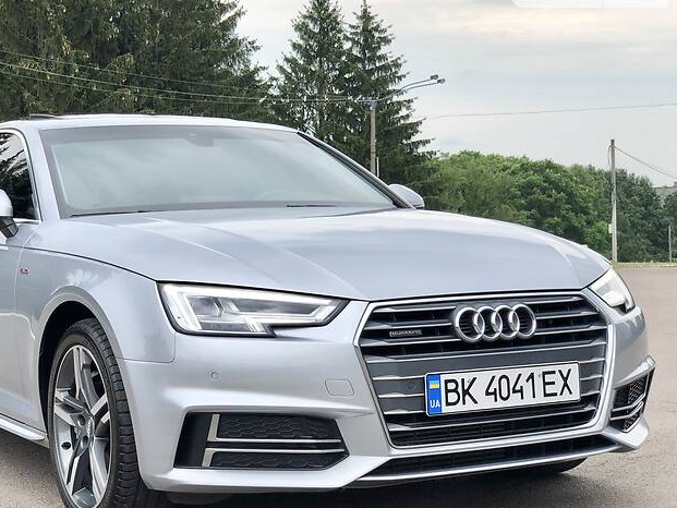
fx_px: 1311
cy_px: 275
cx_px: 249
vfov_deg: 21.9
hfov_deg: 28.8
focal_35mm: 67
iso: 16
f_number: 2.4
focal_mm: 6
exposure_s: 1/369
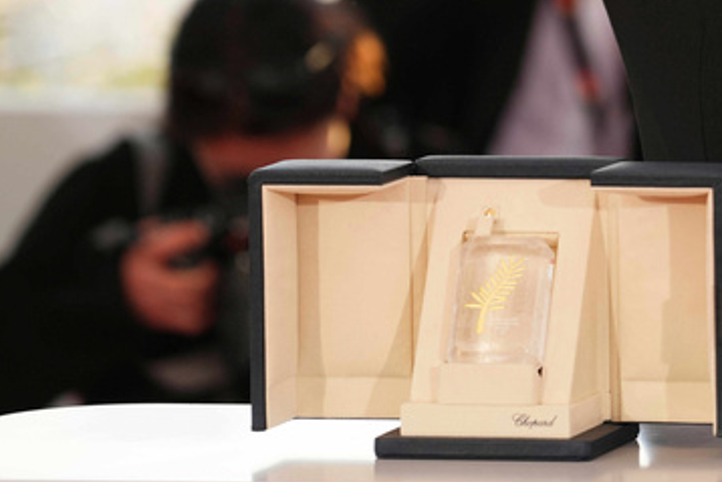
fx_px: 9189
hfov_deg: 4.5
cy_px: -148
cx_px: 674
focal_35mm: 458
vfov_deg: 3.0
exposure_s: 1/1000
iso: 500
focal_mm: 160
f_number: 2.8
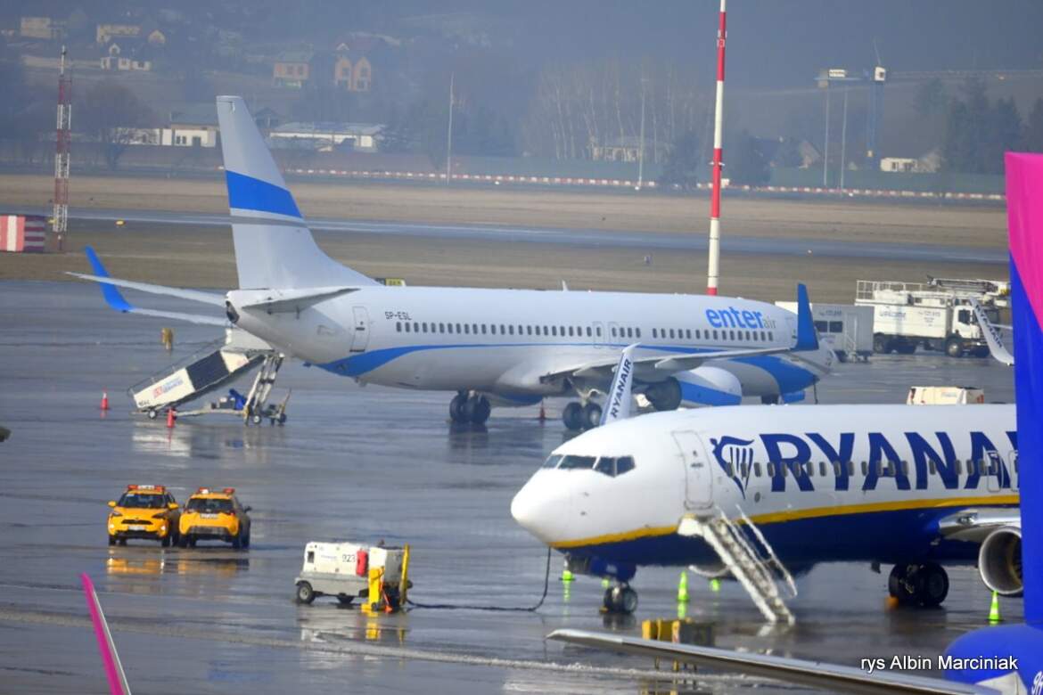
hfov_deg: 5.5
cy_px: 348
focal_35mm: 375
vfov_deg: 3.7
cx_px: 522
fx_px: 10864
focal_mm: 250
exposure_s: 1/500
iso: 180
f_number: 6.3
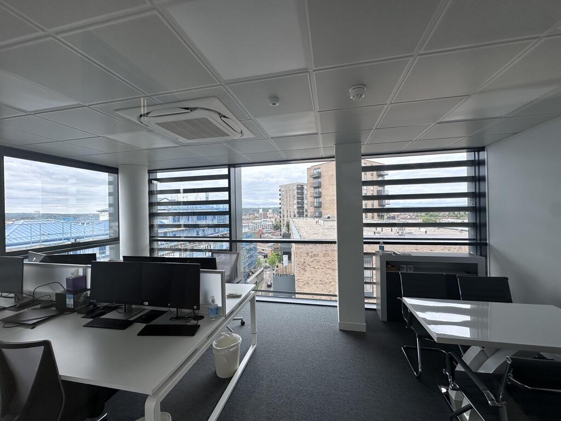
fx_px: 227
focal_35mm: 14
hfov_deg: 102.1
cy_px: 210
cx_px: 280
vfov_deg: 85.7
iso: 40
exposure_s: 1/281
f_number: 2.2
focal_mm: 2.22
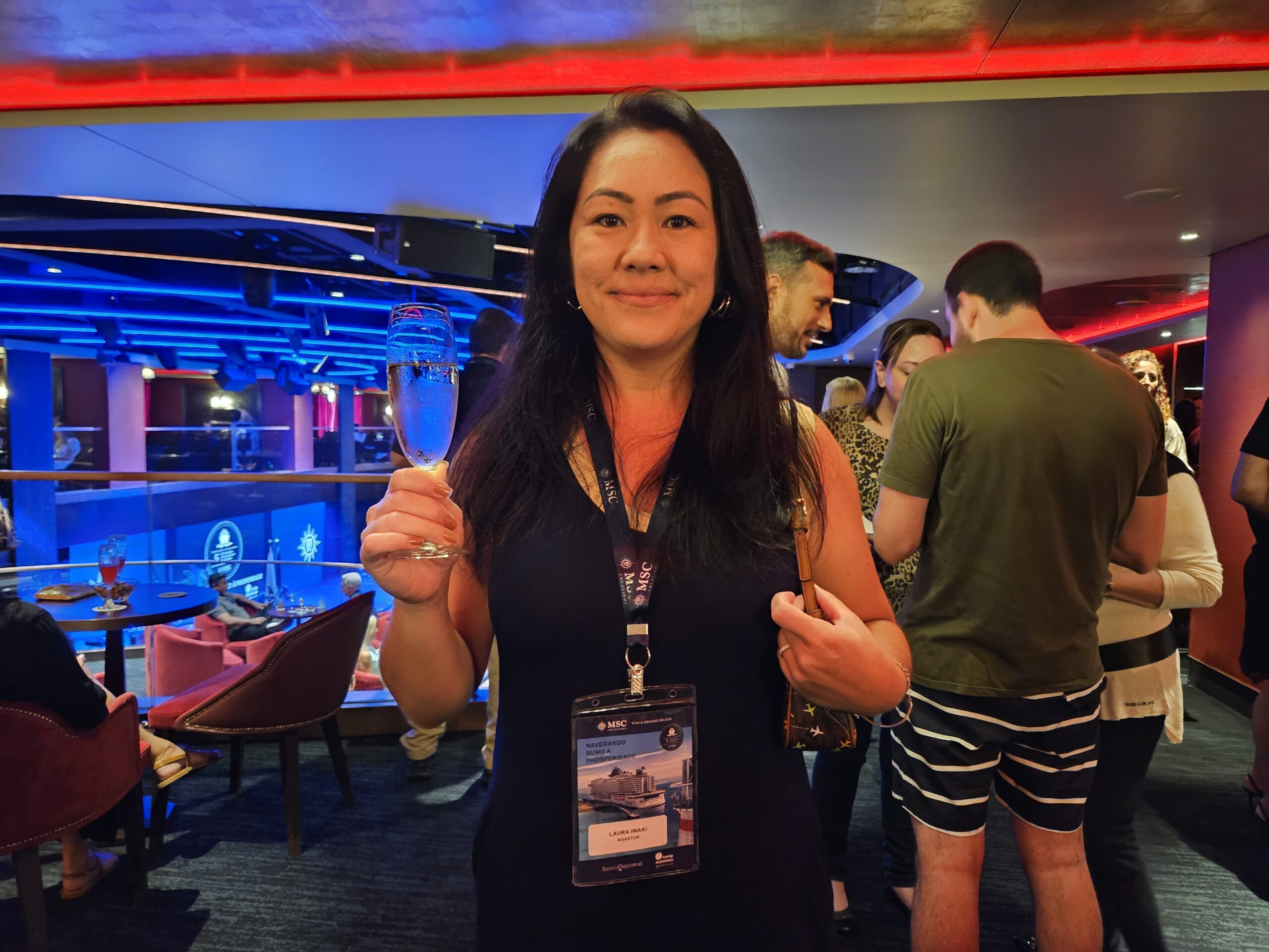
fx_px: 843
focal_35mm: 23
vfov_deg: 58.9
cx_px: 634
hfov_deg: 73.9
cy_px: 476
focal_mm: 5.4
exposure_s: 1/24
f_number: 1.8
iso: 1600
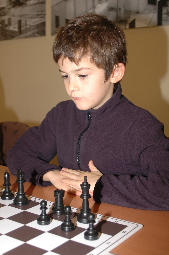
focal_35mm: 51
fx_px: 360
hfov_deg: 26.4
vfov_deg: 38.9
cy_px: 128
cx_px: 84
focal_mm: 34
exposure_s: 1/60
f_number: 4.8
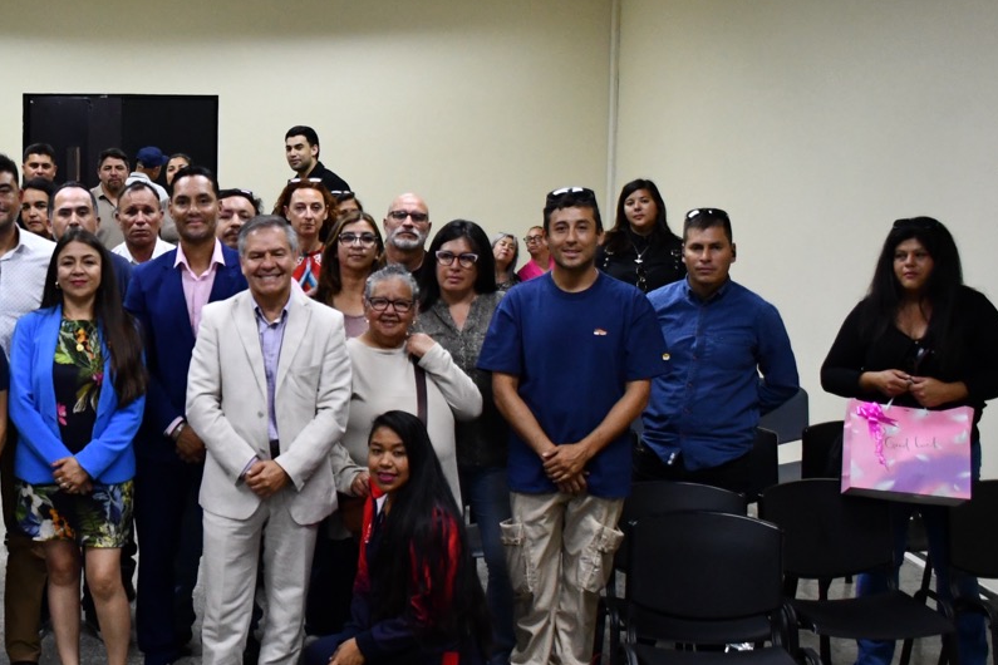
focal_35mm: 55
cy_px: 301
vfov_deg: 24.6
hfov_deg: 34.6
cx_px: 143
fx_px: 1525
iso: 2000
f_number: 3.5
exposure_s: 1/125
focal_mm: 18
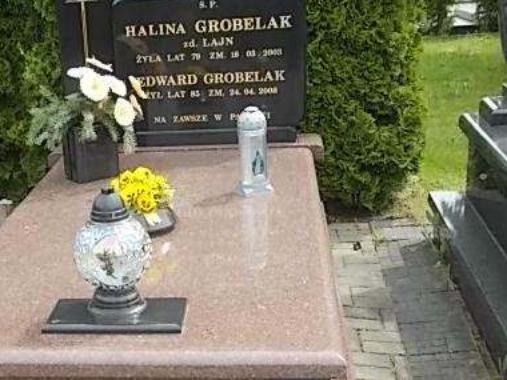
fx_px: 937
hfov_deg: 29.8
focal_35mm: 64
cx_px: 125
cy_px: 264
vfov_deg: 22.8
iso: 80
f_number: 3.1
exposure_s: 1/250
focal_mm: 5.3
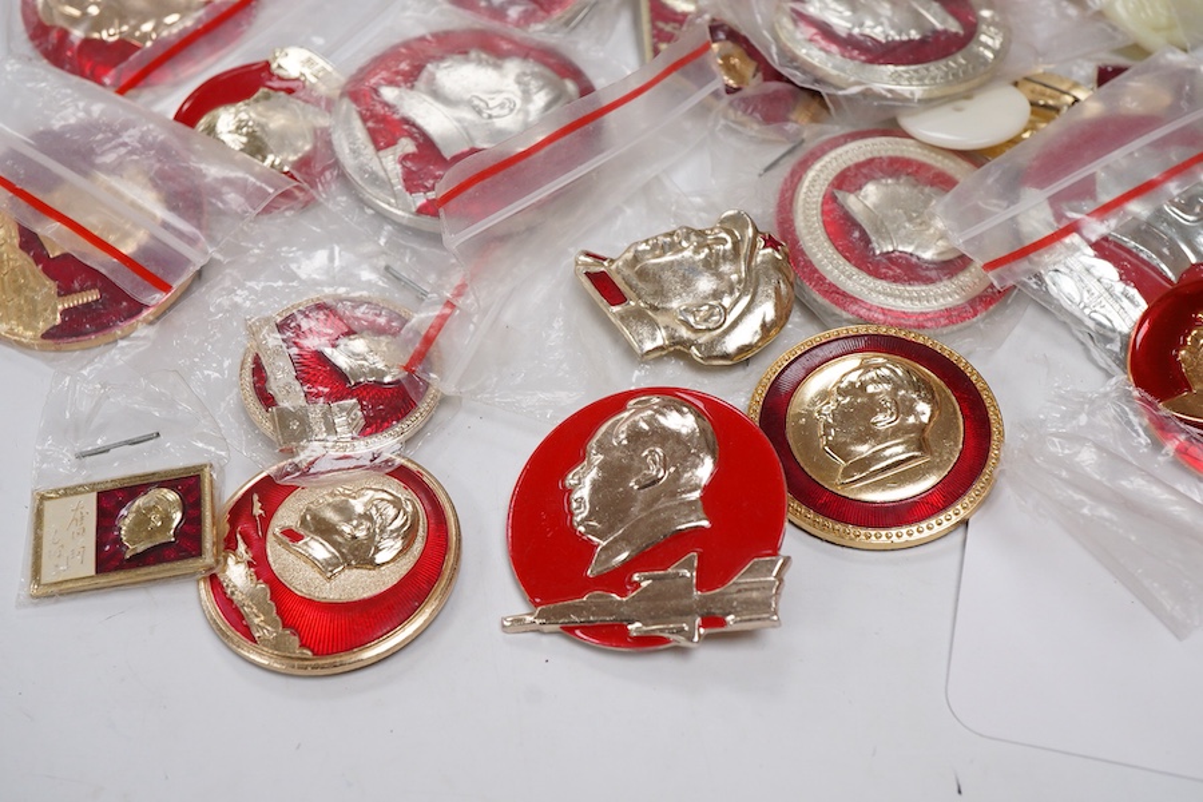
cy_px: 401
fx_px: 1504
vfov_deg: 29.9
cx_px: 602
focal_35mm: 45
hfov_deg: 43.6
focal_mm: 30
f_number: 13
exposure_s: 1/125
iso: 1250
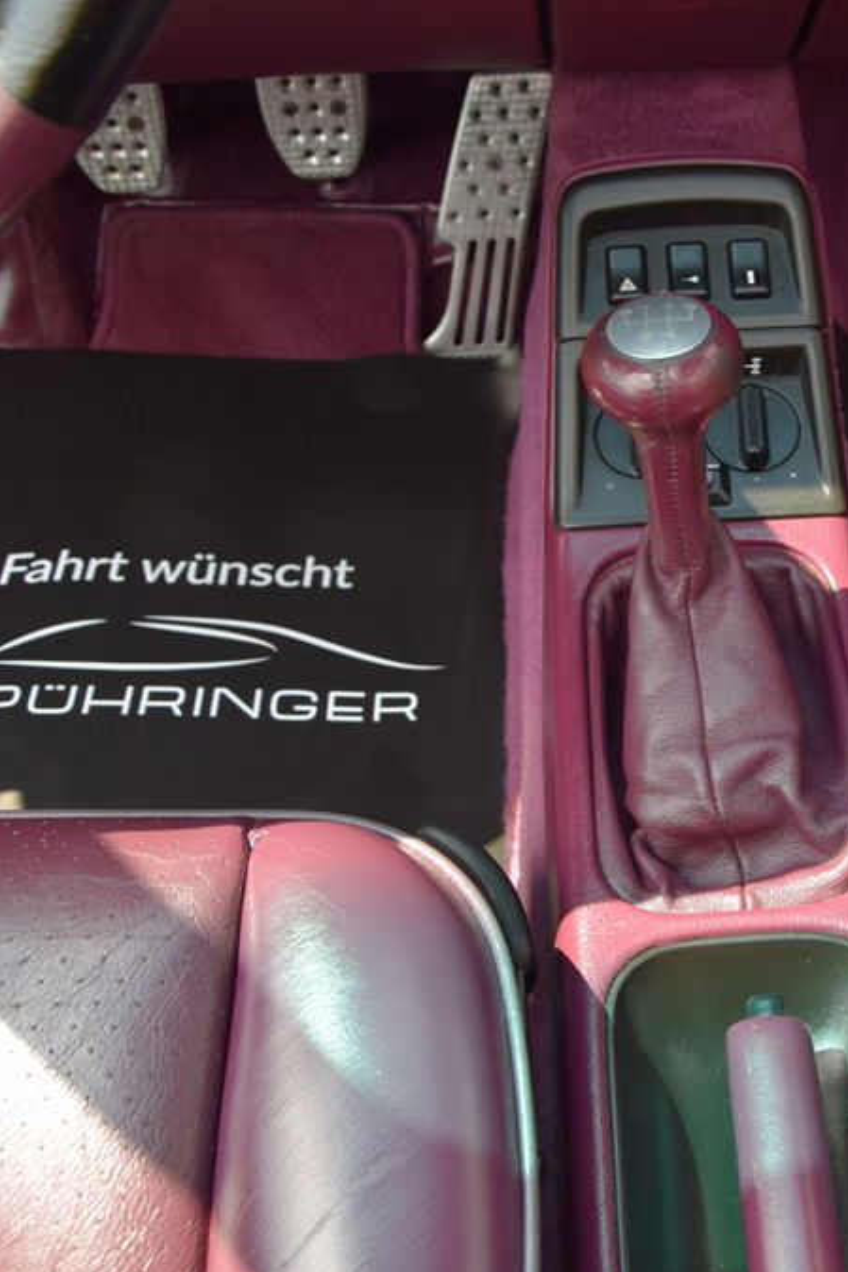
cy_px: 640
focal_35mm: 80
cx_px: 754
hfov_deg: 16.9
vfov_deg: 25.4
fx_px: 2819
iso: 320
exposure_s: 1/250
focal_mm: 35
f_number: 8
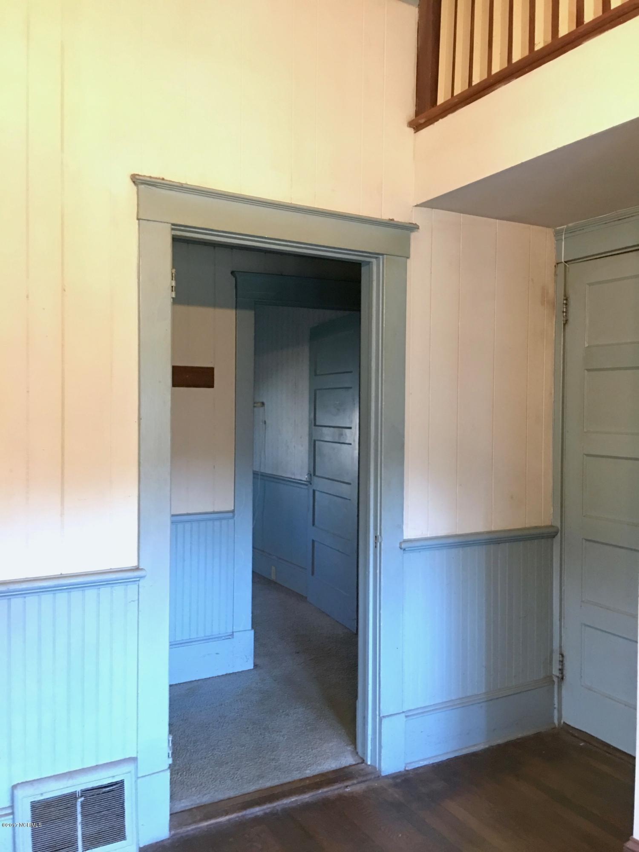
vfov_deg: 61.7
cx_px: 320
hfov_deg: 48.2
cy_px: 426
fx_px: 714
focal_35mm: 29
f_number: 2.2
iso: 125
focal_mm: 4.15
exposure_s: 1/15
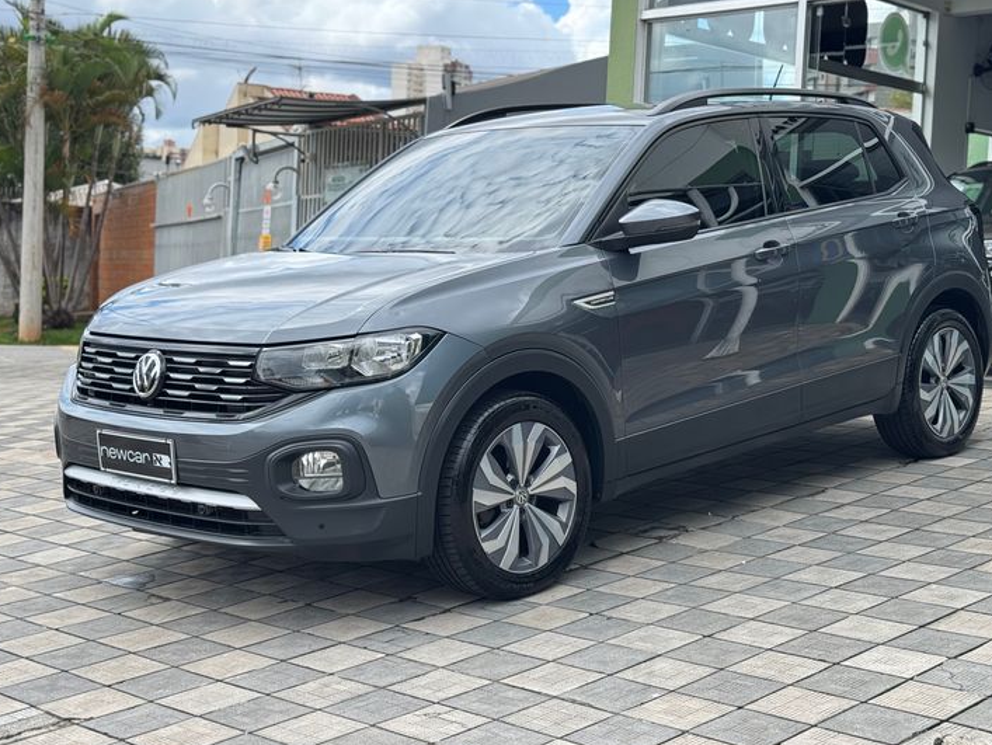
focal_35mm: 55
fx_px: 1577
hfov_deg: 34.9
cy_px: 355
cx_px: 525
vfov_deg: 26.6
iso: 64
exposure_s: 1/765
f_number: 1.78
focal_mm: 6.76
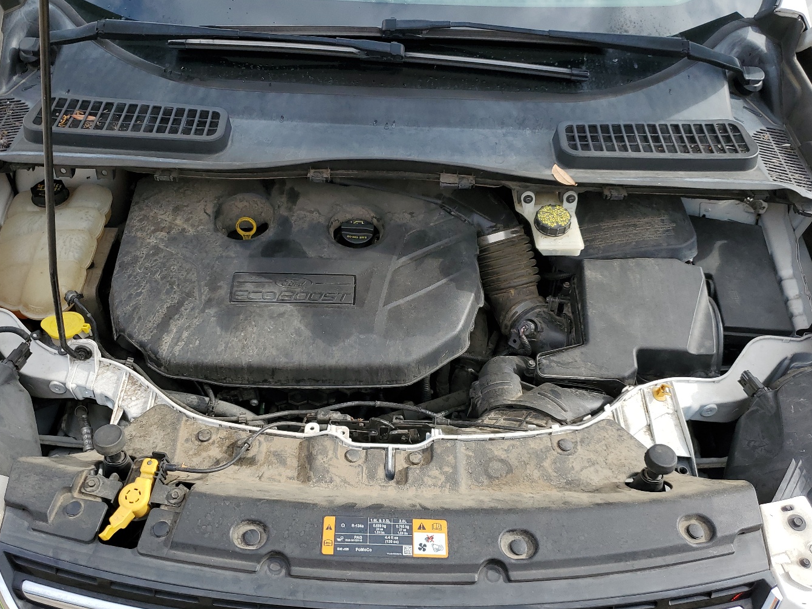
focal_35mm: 31
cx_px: 378
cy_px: 301
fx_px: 727
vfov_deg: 45.4
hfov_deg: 58.3
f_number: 1.5
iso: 50
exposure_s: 1/833
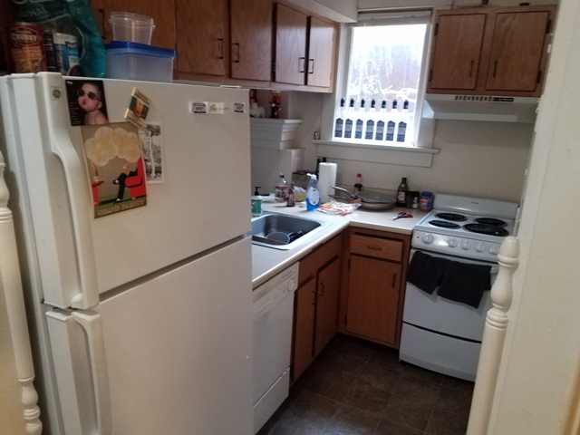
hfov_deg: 67.3
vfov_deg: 53.1
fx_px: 436
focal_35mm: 26
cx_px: 290
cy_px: 218
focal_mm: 4.2
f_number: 1.7
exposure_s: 1/20
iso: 250
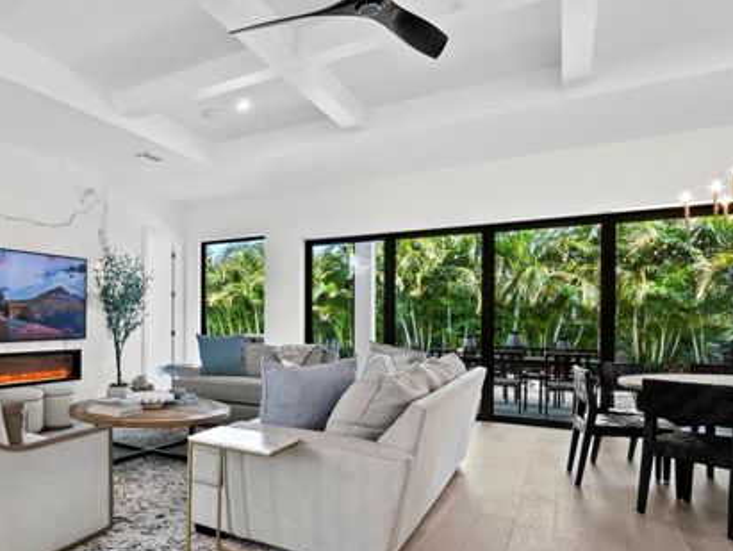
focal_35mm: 24
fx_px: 509
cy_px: 315
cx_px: 170
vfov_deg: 56.7
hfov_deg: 66.4
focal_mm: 7
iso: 320
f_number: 11
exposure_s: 1/2
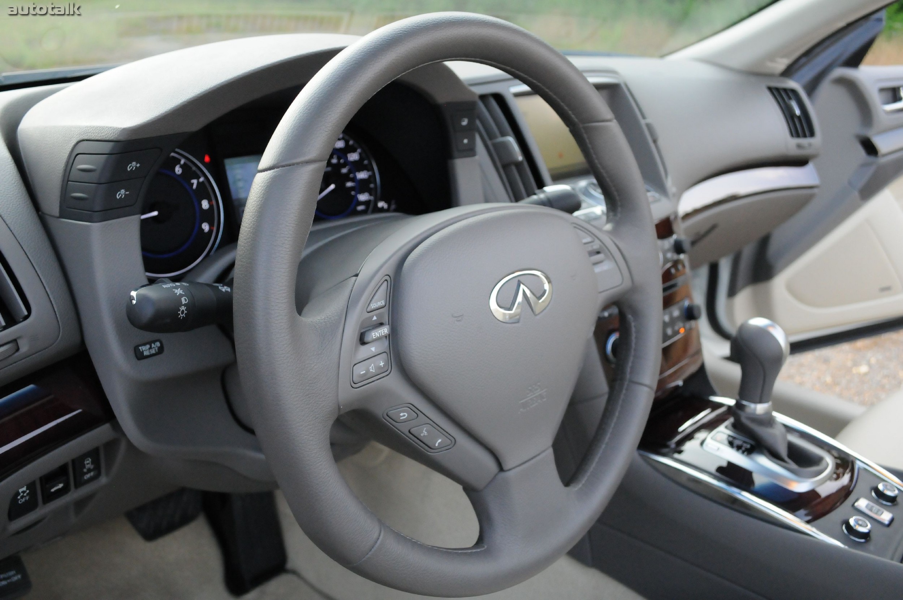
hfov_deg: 57.3
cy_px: 300
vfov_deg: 39.9
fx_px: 827
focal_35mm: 33
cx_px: 452
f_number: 5
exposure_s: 1/400
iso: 2000
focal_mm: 22
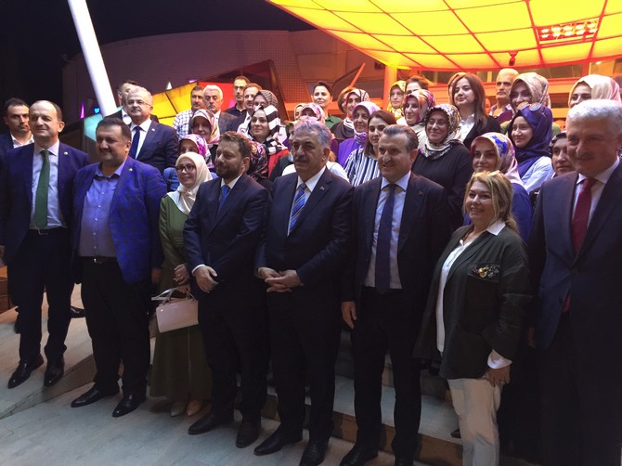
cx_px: 311
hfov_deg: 61.7
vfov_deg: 48.2
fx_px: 521
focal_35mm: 29
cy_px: 233
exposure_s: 1/10
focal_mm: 4.15
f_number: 2.2
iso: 125
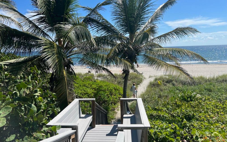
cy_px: 64
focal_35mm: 28
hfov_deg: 66.5
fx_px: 173
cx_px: 112
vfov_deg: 44.5
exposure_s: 1/5587
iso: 50
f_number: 1.5
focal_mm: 5.7
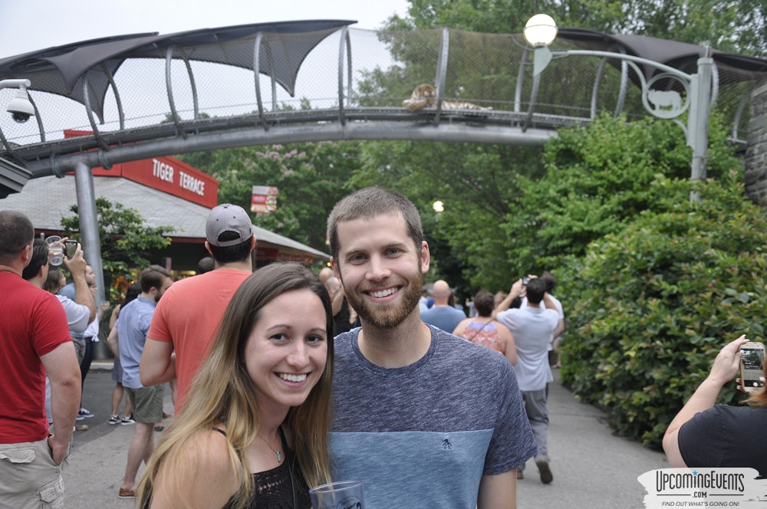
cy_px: 254
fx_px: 894
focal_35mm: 42
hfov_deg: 46.5
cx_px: 384
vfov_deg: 31.8
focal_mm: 28
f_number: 4
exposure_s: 1/40
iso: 400
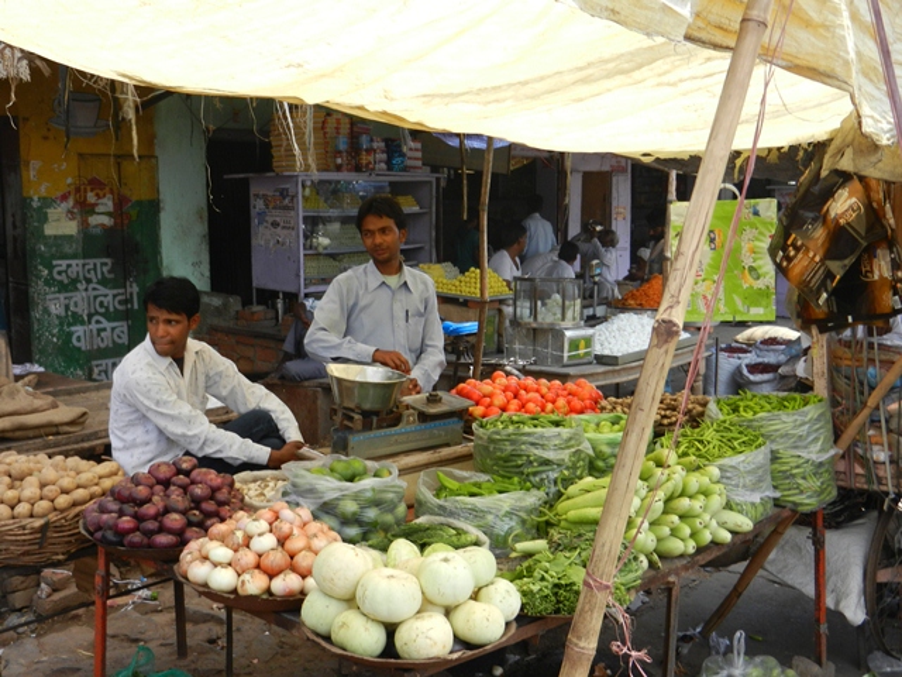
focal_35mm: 38
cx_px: 451
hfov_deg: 49.0
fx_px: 990
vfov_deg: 37.7
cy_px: 338
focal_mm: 6.9
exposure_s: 1/320
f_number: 4
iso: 160
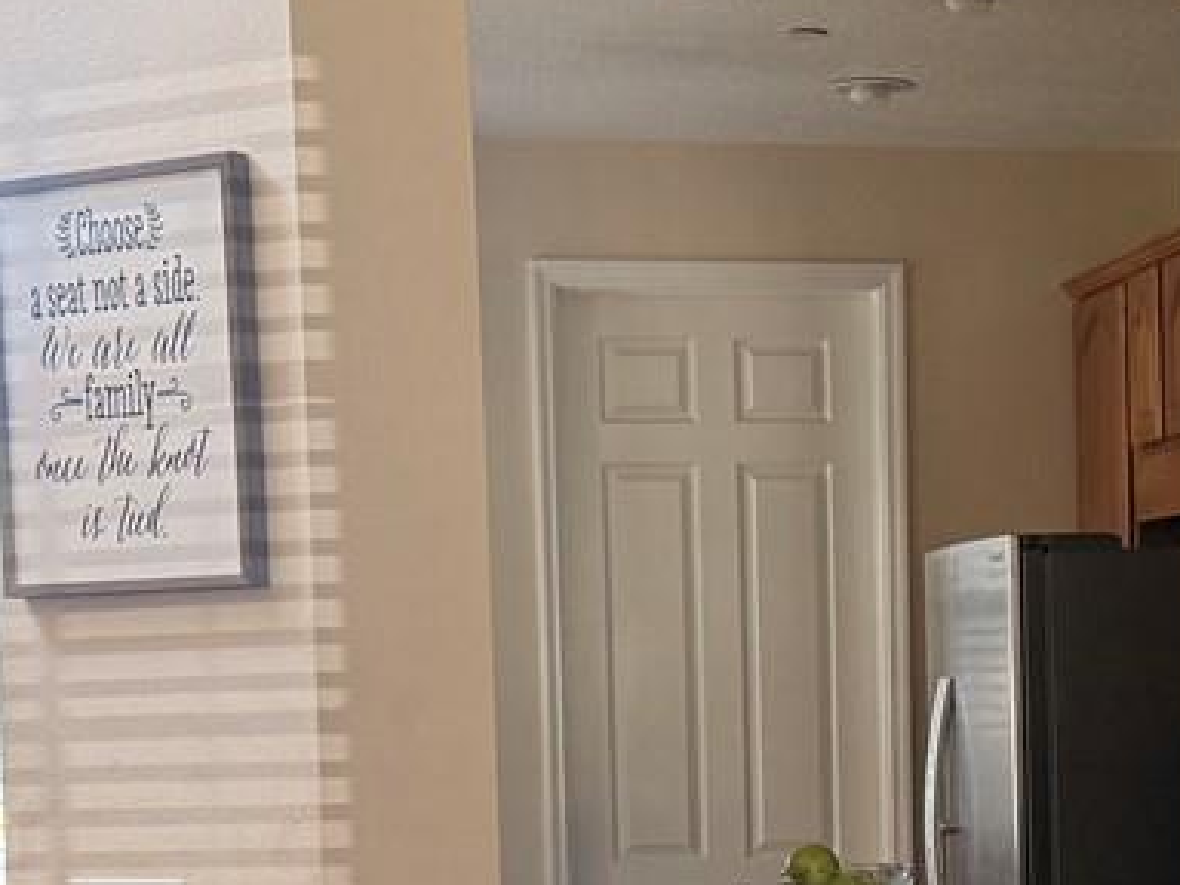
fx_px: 3409
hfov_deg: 19.4
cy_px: 873
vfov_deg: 14.6
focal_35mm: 100
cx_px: 974
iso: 200
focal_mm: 6.76
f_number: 1.78
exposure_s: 1/74
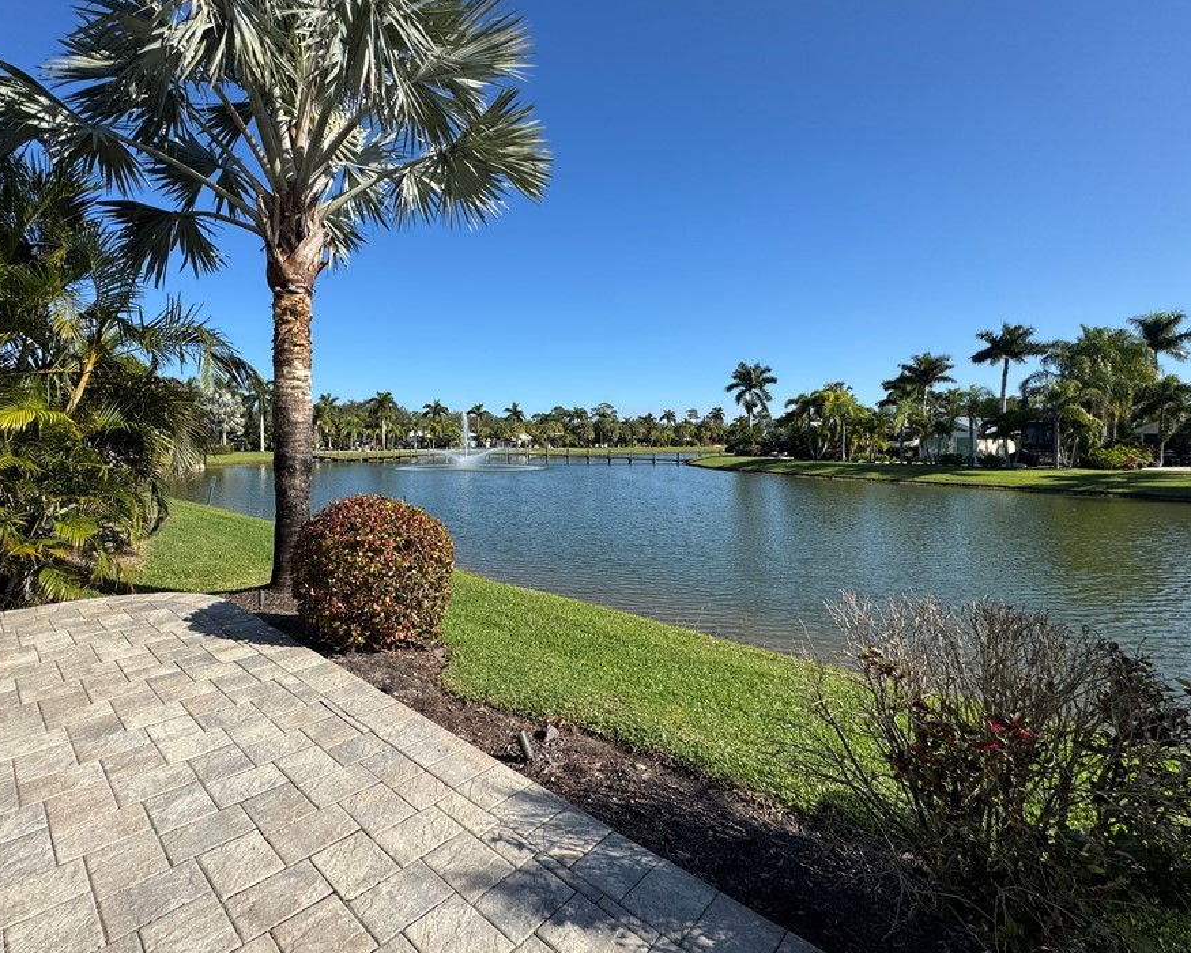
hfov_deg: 92.7
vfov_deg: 80.3
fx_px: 564
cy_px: 455
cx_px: 528
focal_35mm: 16
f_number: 2.2
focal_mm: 2.22
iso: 50
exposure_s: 1/1976
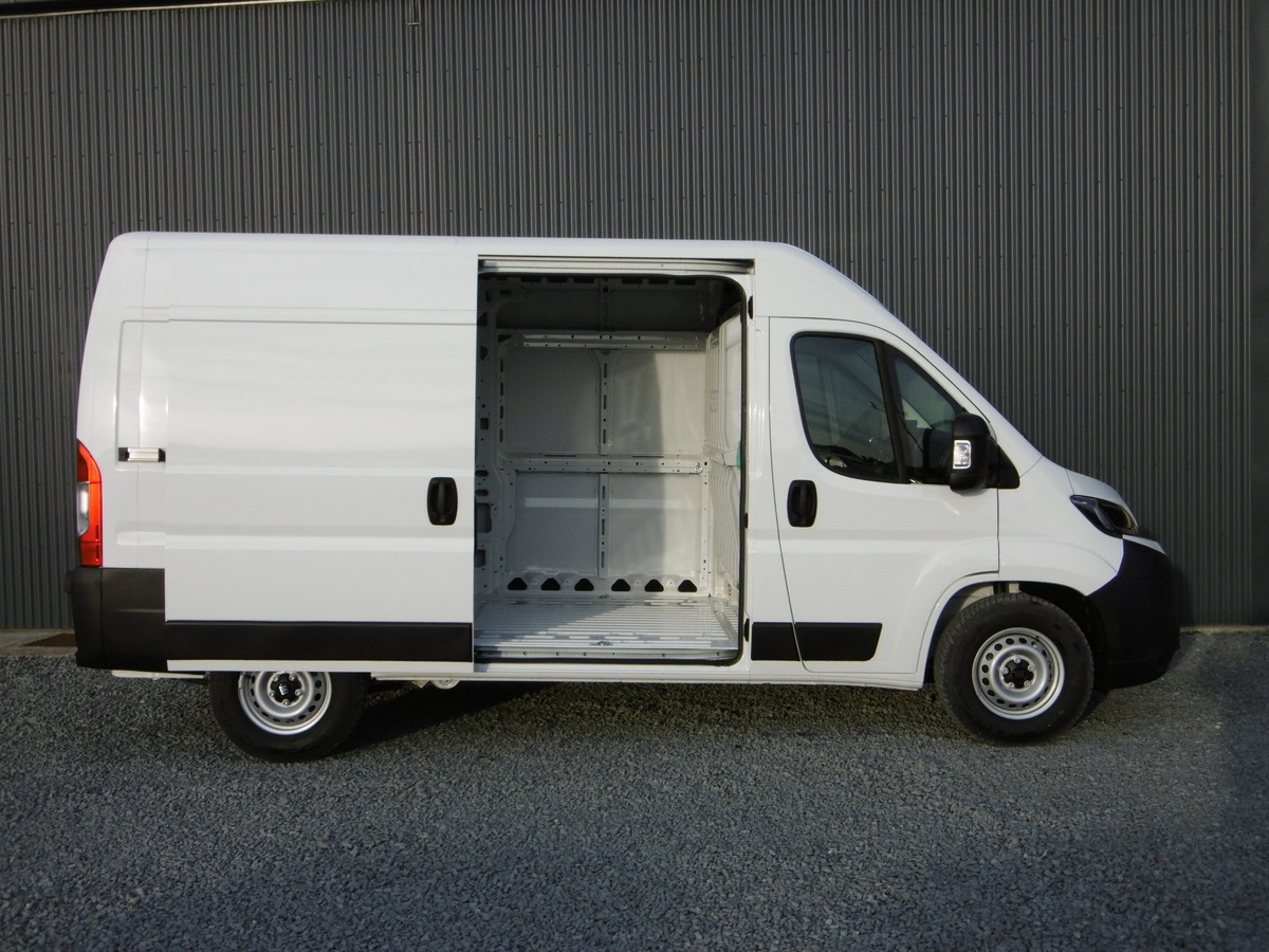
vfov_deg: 37.7
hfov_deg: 49.0
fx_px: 1393
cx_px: 634
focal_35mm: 38
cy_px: 476
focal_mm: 6.8
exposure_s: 1/400
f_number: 3.7
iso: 100
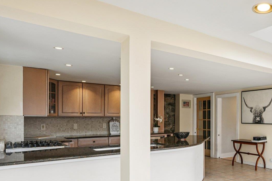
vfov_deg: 40.5
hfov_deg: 53.9
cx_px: 225
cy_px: 124
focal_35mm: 32
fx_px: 242
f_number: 10
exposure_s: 1/15
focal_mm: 16.5
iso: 400
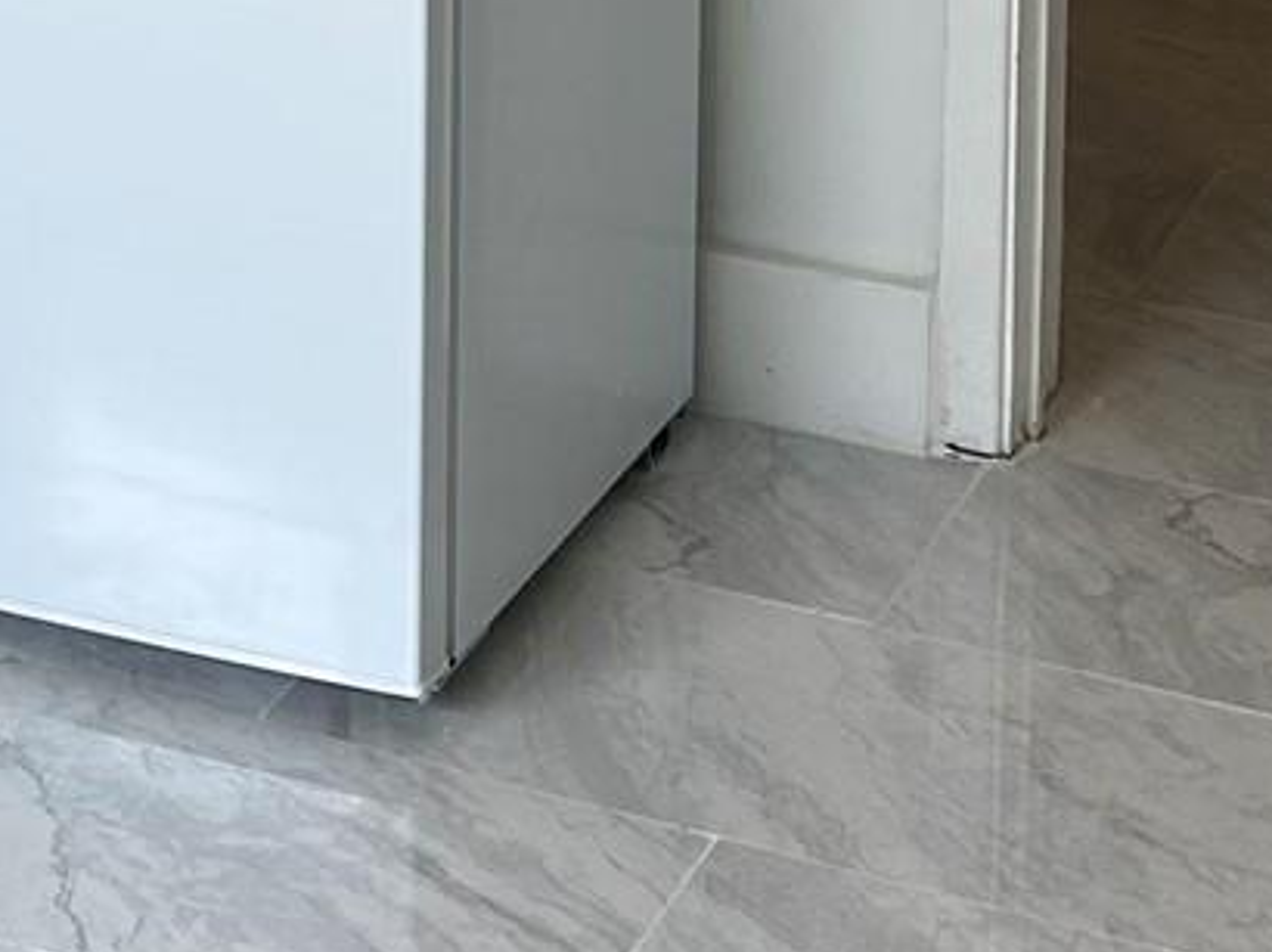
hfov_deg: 14.9
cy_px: -1116
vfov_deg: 10.3
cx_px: -78
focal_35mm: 130
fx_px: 4774
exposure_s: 1/120
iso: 40
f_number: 1.5
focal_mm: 5.7
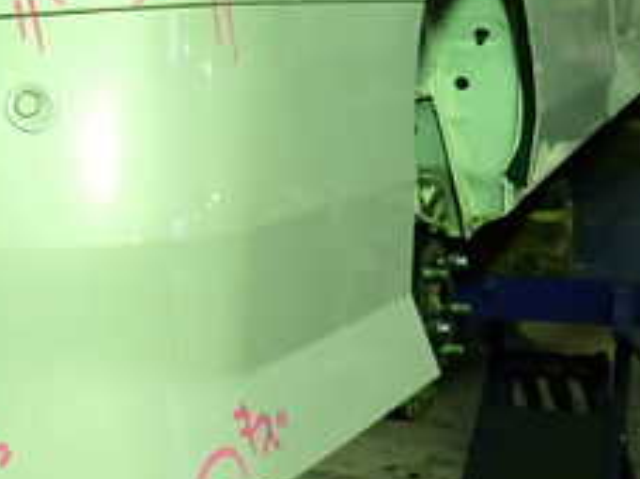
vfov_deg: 21.8
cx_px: -48
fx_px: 1220
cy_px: 70
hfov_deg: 27.2
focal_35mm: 66
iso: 200
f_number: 2
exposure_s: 1/30
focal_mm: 4.5
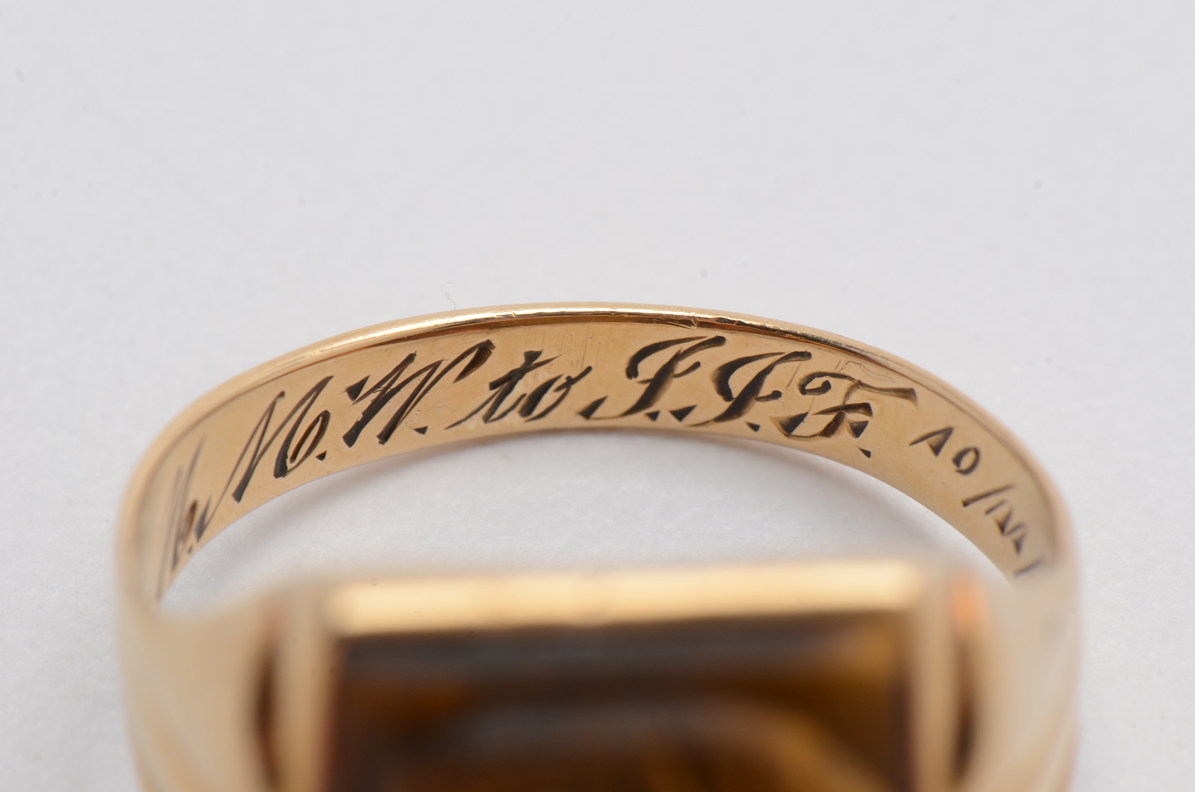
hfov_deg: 16.1
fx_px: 4224
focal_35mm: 128
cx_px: 598
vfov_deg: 10.7
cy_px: 396
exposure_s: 1/125
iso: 200
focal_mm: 85
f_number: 18
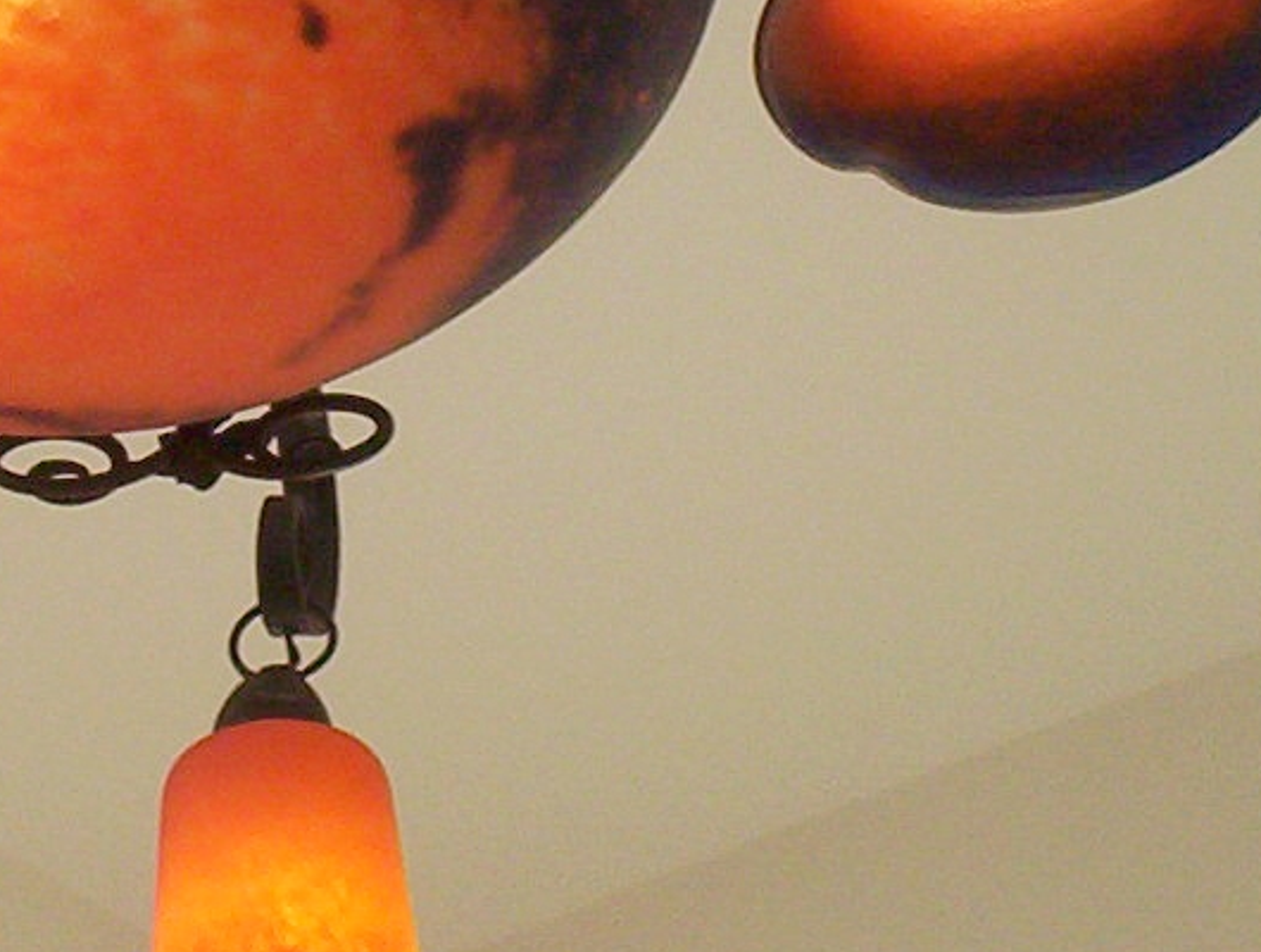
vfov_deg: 12.7
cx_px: 79
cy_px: 240
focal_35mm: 117
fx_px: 4272
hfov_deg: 16.5
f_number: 4.5
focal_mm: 4.99
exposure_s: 1/127
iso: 100
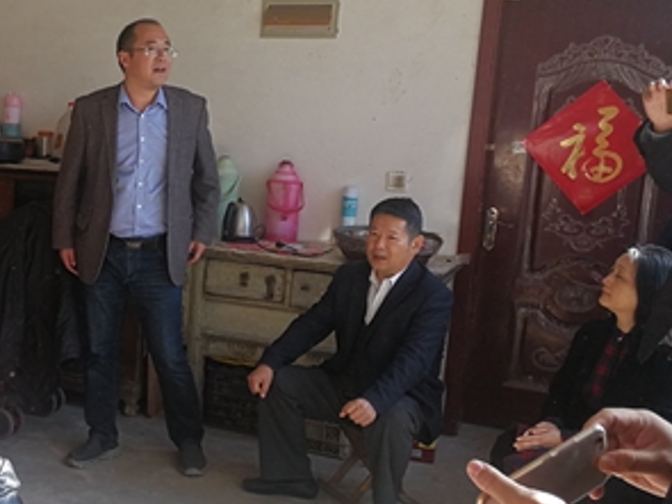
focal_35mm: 55
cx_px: 9
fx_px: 1067
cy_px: 242
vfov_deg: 26.5
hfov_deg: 32.3
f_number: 2.2
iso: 80
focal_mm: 3.95
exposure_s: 1/100
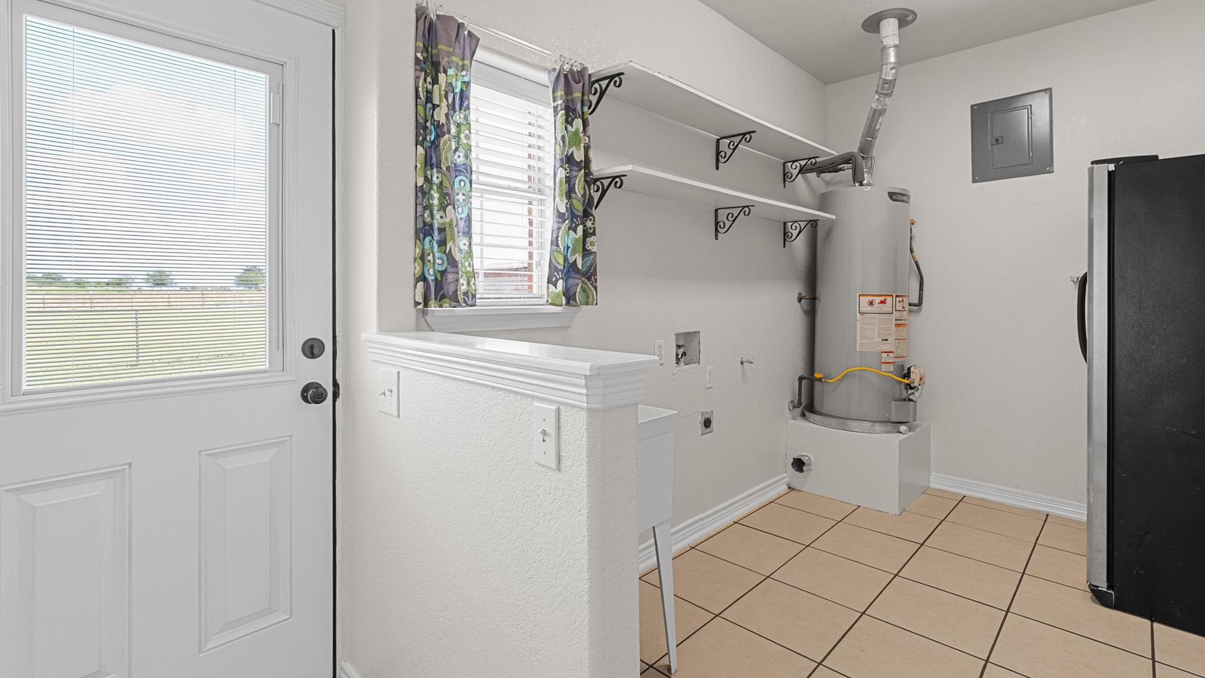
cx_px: 606
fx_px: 543
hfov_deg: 95.9
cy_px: 297
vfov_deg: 63.7
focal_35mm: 17
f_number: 8
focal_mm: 16
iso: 500
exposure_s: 1/5
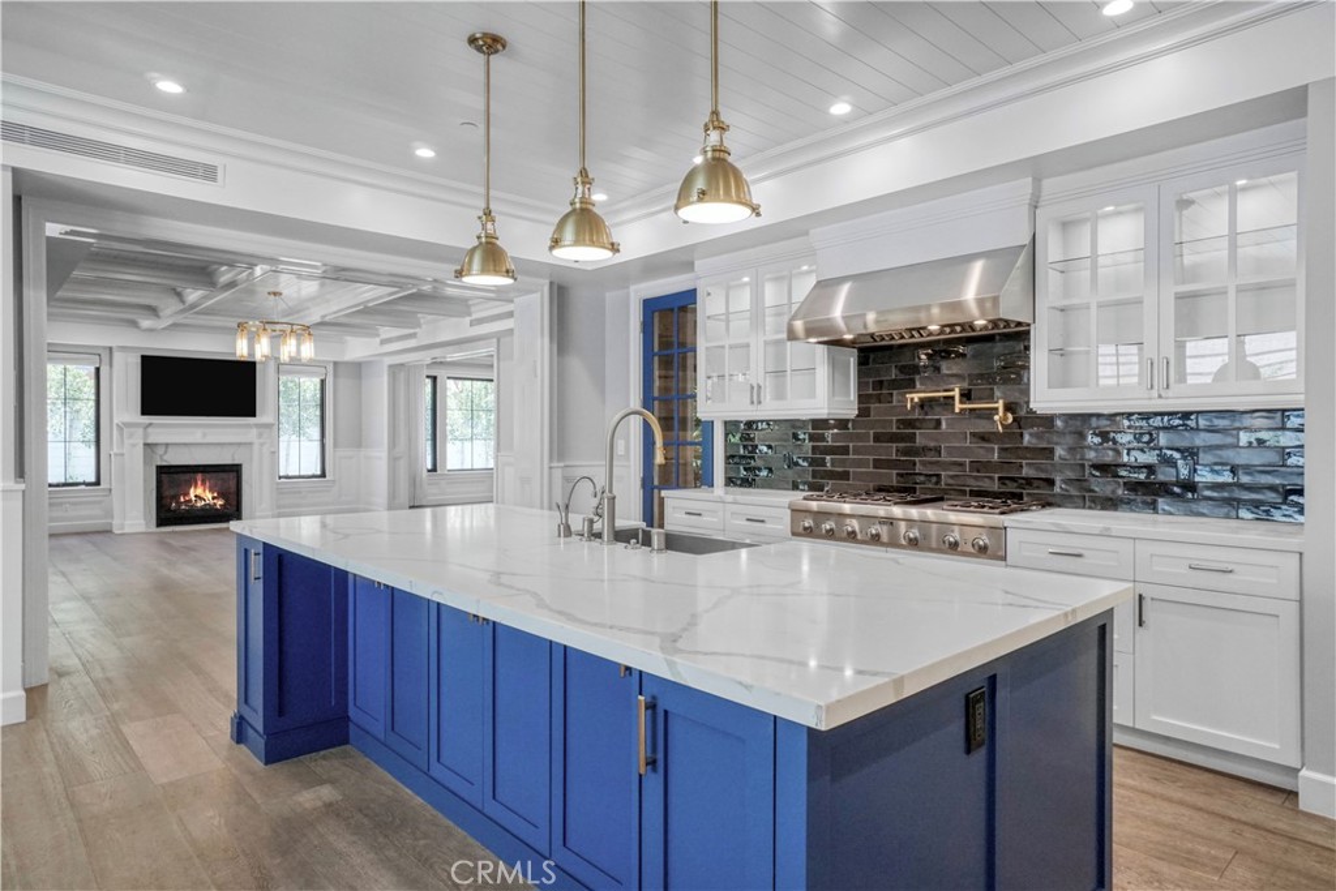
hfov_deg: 81.2
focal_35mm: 21
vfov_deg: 59.5
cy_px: 446
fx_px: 779
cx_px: 668
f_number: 10
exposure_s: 1/30
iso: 4000
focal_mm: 14
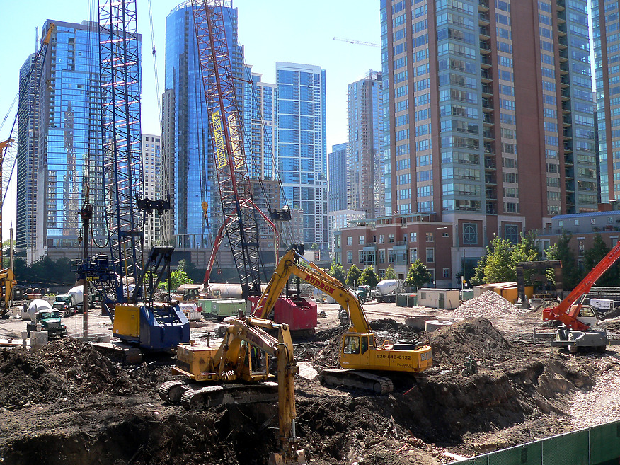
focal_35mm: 37
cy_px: 234
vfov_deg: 38.7
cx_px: 314
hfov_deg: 50.1
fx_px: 663
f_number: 2.8
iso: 80
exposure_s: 1/400
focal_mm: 6
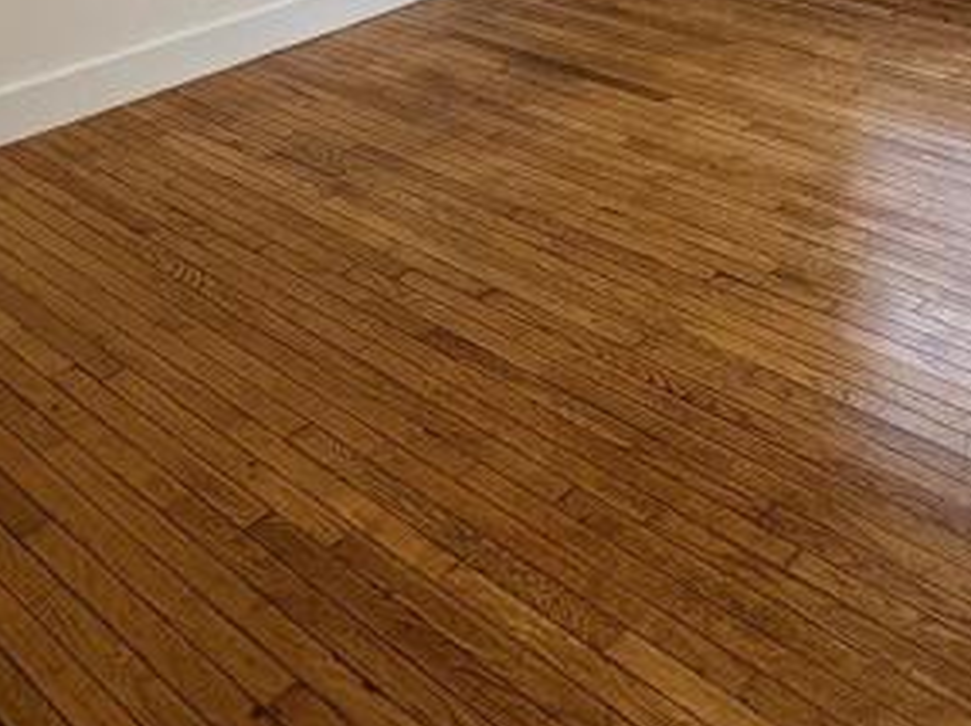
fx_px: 1317
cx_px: 618
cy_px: -190
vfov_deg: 26.6
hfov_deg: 40.1
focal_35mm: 47
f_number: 2.2
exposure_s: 1/120
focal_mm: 2.22
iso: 160
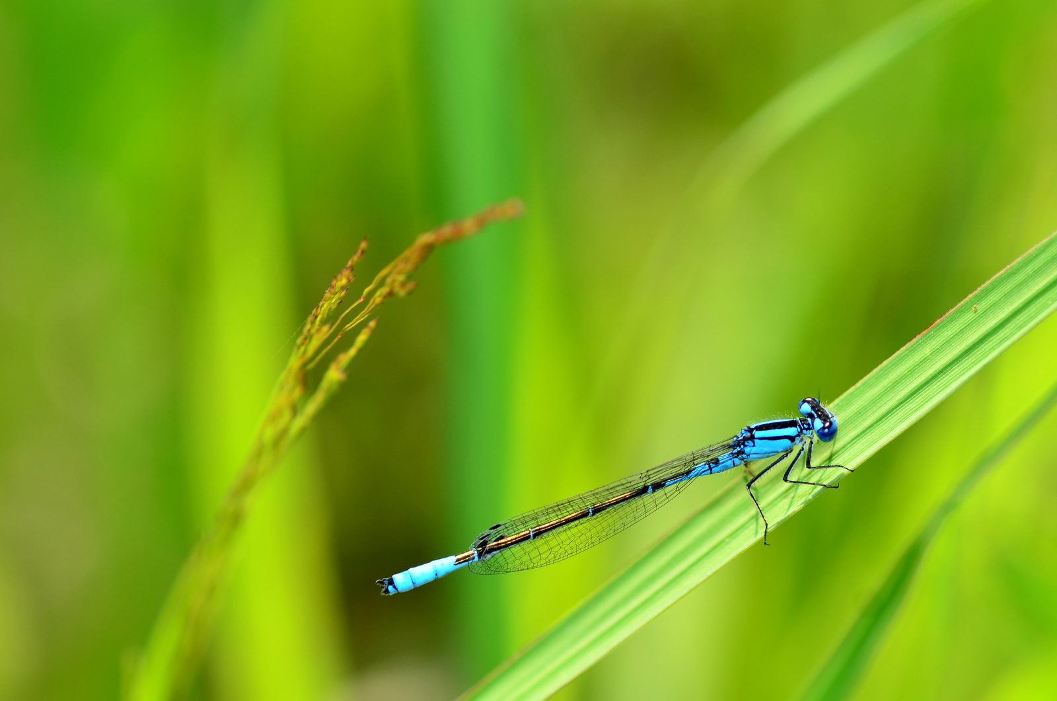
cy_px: 350
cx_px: 528
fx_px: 4616
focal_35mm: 158
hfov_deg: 13.1
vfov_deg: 8.7
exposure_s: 1/250
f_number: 5.6
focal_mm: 105
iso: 100
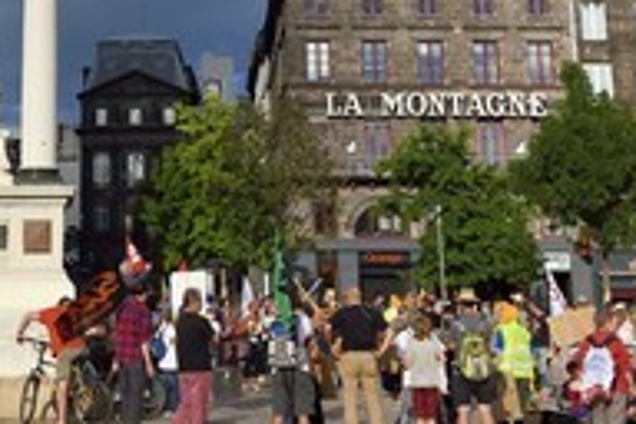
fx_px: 1466
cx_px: 152
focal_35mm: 83
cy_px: 17
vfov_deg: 16.2
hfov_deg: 24.2
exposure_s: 1/250
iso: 200
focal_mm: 38
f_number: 13
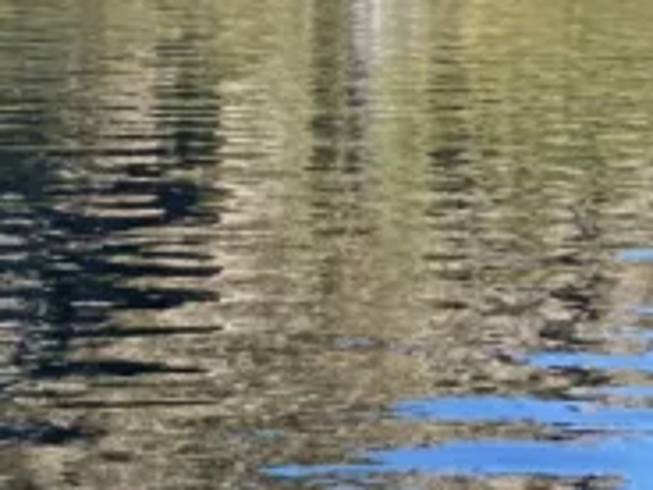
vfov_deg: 9.4
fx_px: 2943
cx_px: 284
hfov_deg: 12.7
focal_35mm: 156
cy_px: -117
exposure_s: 1/960
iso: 20
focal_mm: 3.99
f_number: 1.8
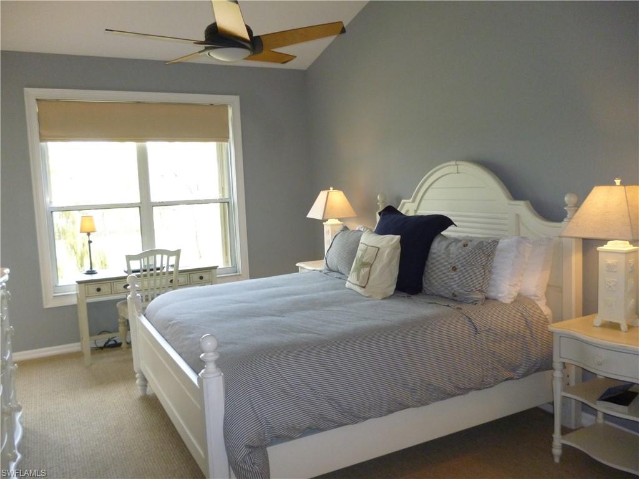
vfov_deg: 49.7
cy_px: 240
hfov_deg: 63.4
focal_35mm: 28
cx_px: 320
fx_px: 517
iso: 320
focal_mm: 5
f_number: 3.1
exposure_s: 1/60
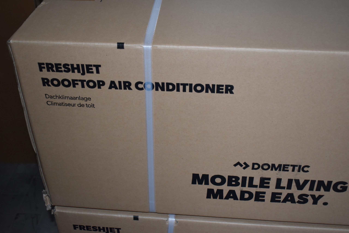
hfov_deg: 43.6
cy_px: 116
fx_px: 436
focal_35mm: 45
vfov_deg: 29.9
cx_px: 174
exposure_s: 1/125
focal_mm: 30
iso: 800
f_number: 4.2
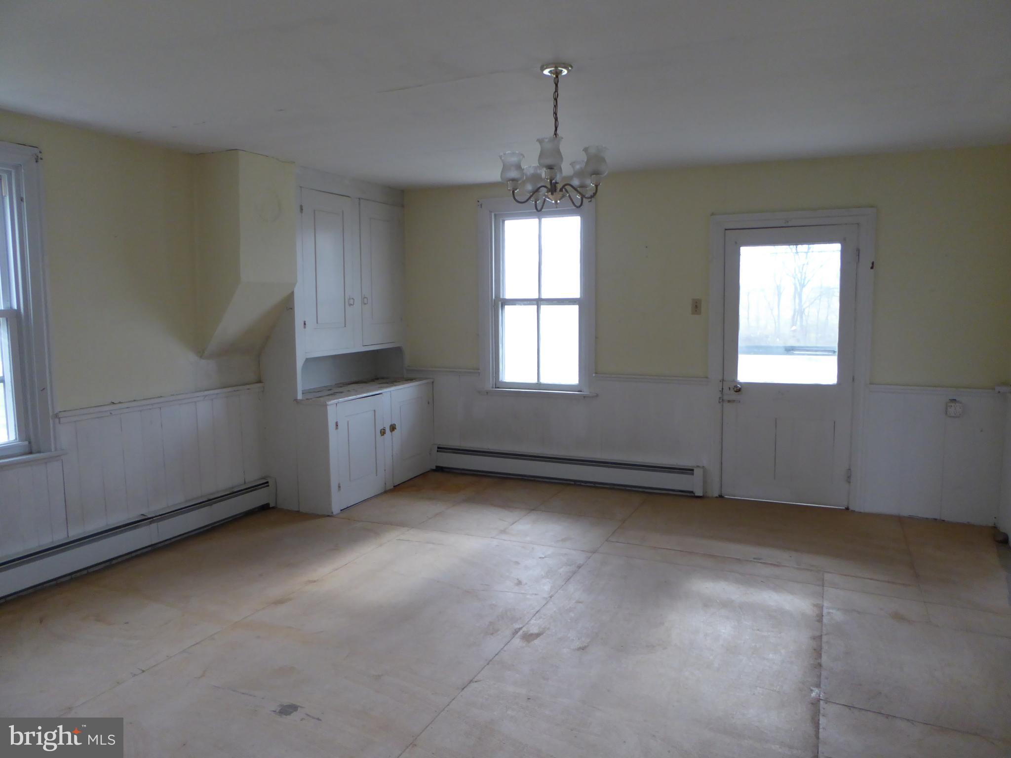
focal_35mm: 24
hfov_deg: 71.6
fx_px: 701
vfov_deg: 56.8
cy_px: 379
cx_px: 506
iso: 250
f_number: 3.3
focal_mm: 4.3
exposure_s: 1/60
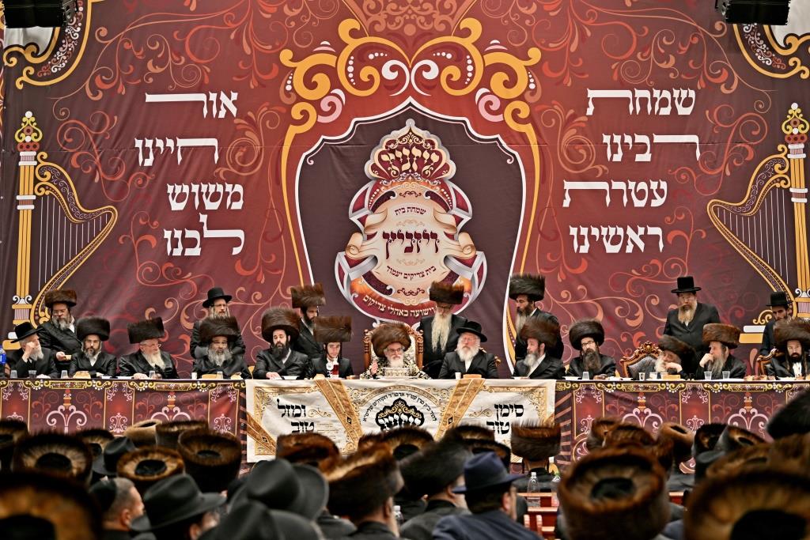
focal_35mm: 70
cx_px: 405
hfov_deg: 28.8
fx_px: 1575
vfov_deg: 19.5
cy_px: 270
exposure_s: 1/250
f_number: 2.8
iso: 250
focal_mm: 70
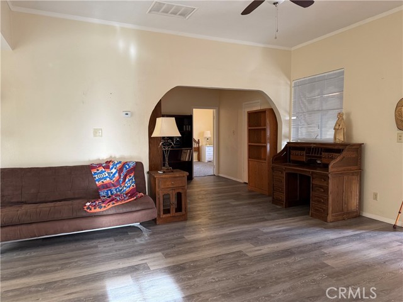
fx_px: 279
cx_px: 202
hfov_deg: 71.6
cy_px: 151
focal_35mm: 24
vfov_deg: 56.8
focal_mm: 6.76
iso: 320
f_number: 1.78
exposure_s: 1/60
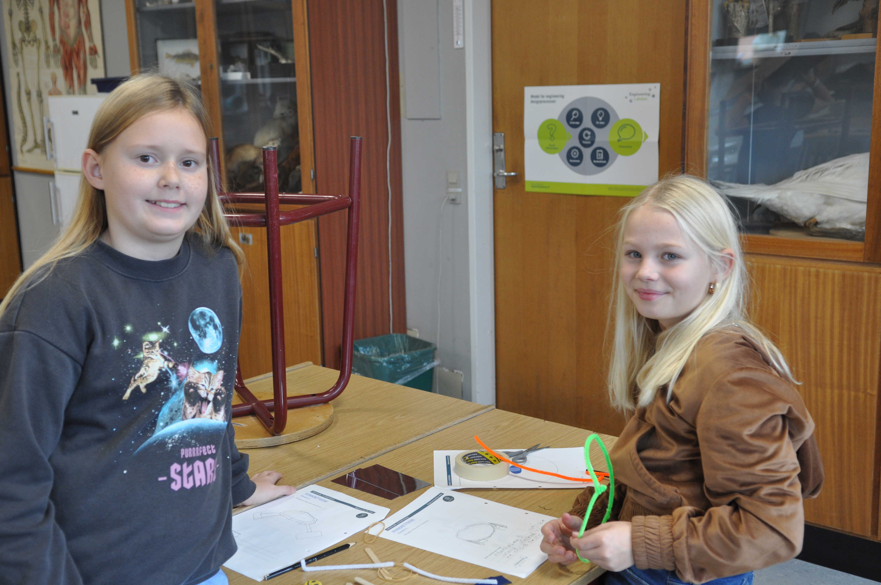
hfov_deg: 49.6
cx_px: 440
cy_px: 292
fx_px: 953
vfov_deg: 34.1
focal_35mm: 39
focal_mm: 26
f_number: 4
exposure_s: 1/60
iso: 560
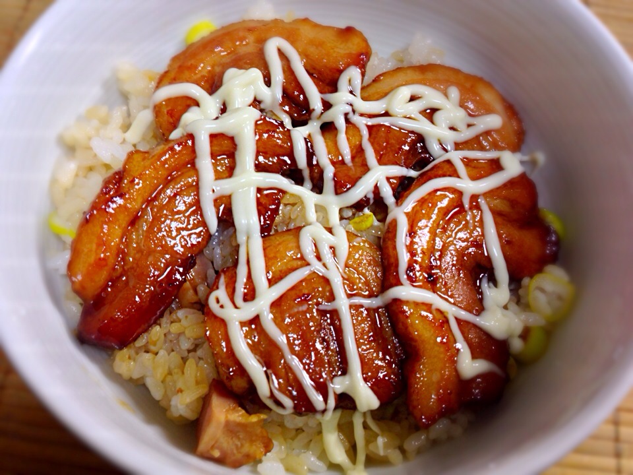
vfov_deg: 42.9
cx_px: 316
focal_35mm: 33
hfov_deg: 55.4
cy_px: 238
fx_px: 603
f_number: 2.4
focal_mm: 4.12
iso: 64
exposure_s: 1/20
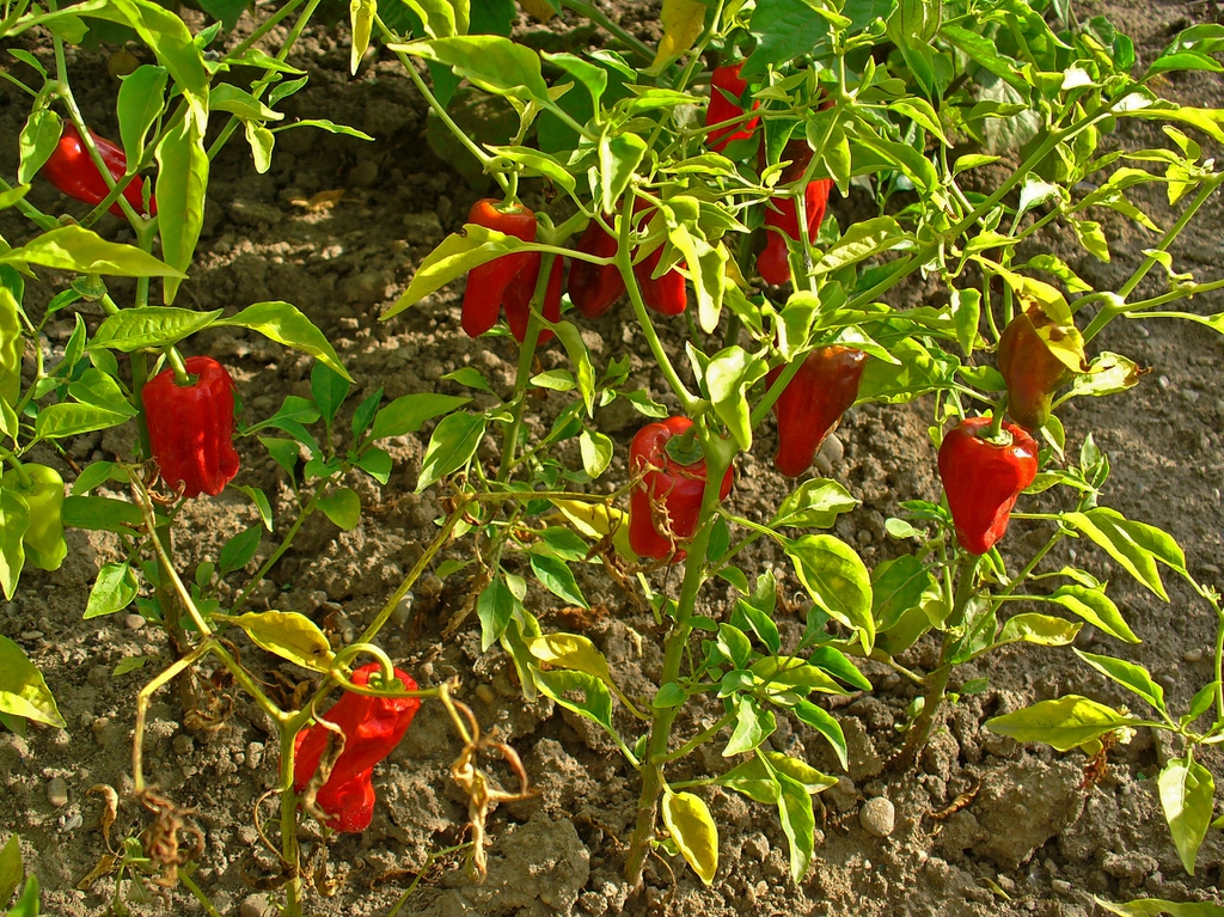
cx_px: 612
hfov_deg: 50.2
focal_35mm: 37
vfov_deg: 38.6
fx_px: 1308
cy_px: 458
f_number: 2.8
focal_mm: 6.1
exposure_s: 1/160
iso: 64
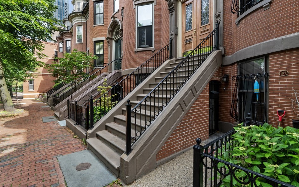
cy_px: 94
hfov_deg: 94.3
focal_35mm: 17
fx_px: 139
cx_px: 152
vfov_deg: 68.0
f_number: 9
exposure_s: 1/25
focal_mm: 16
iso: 320
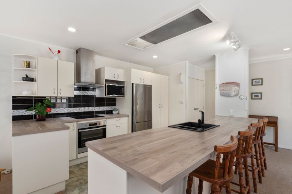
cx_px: 146
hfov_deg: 93.3
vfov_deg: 70.4
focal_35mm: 17
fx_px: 138
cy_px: 97
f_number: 8
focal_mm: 17
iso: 200
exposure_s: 1/13
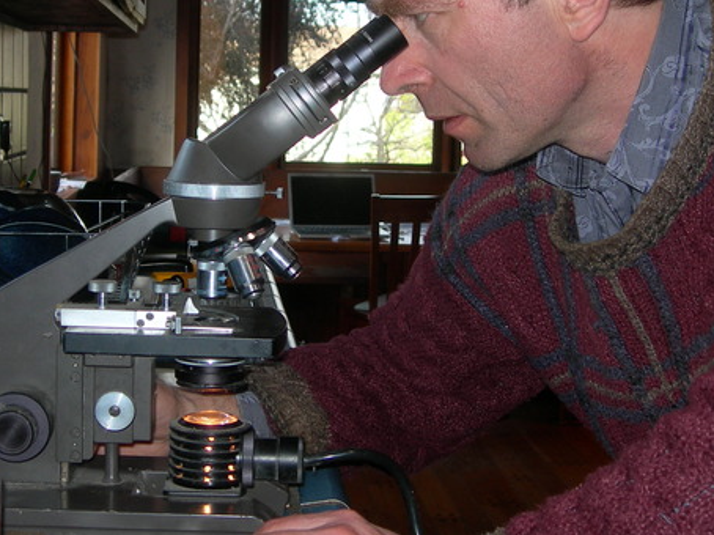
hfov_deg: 29.0
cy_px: 208
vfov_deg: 21.9
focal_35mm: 67
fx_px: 1381
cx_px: 313
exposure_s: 1/60.1
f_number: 2.8
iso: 50
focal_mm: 7.8
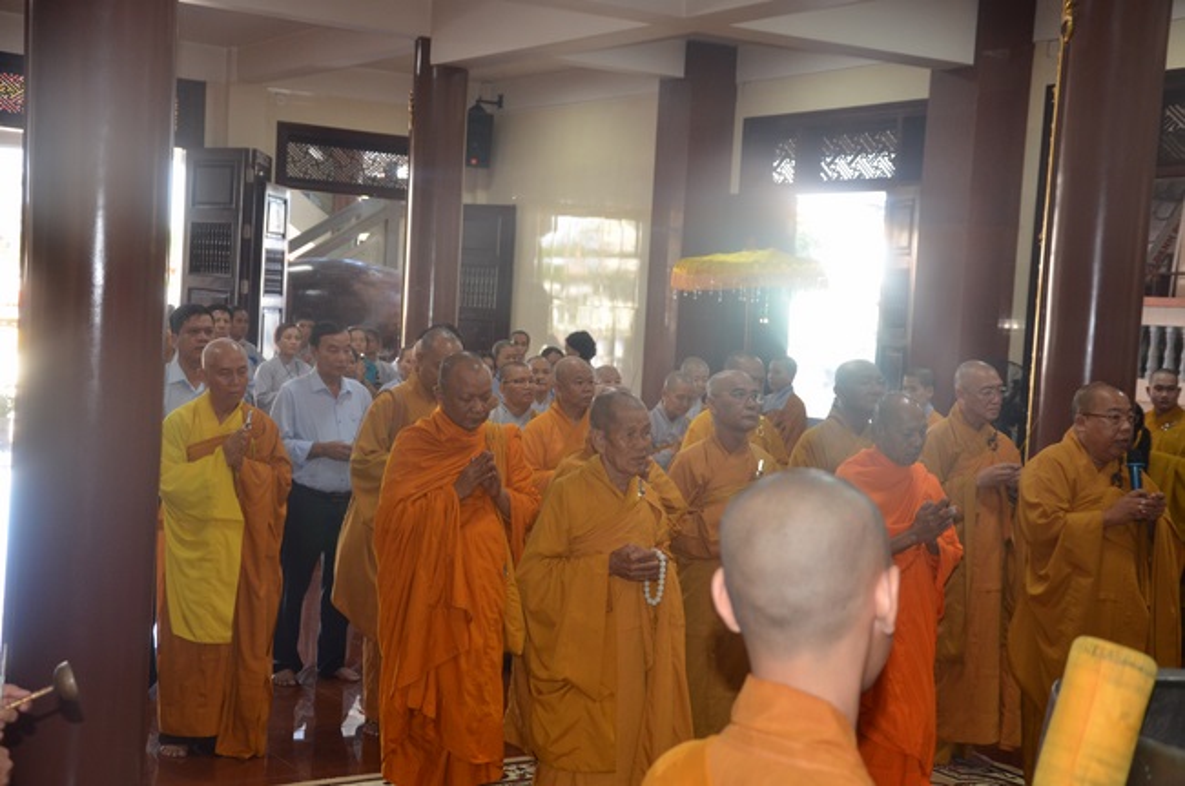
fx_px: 1725
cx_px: 592
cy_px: 393
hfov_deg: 37.9
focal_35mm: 52
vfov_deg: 25.7
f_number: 5
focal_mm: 35
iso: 800
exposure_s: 1/125
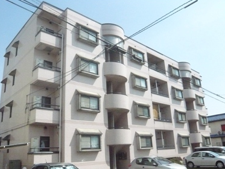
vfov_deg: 46.8
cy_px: 88
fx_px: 195
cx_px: 113
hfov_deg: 59.9
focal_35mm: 30
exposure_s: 1/2000
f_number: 8
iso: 1250
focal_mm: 4.6
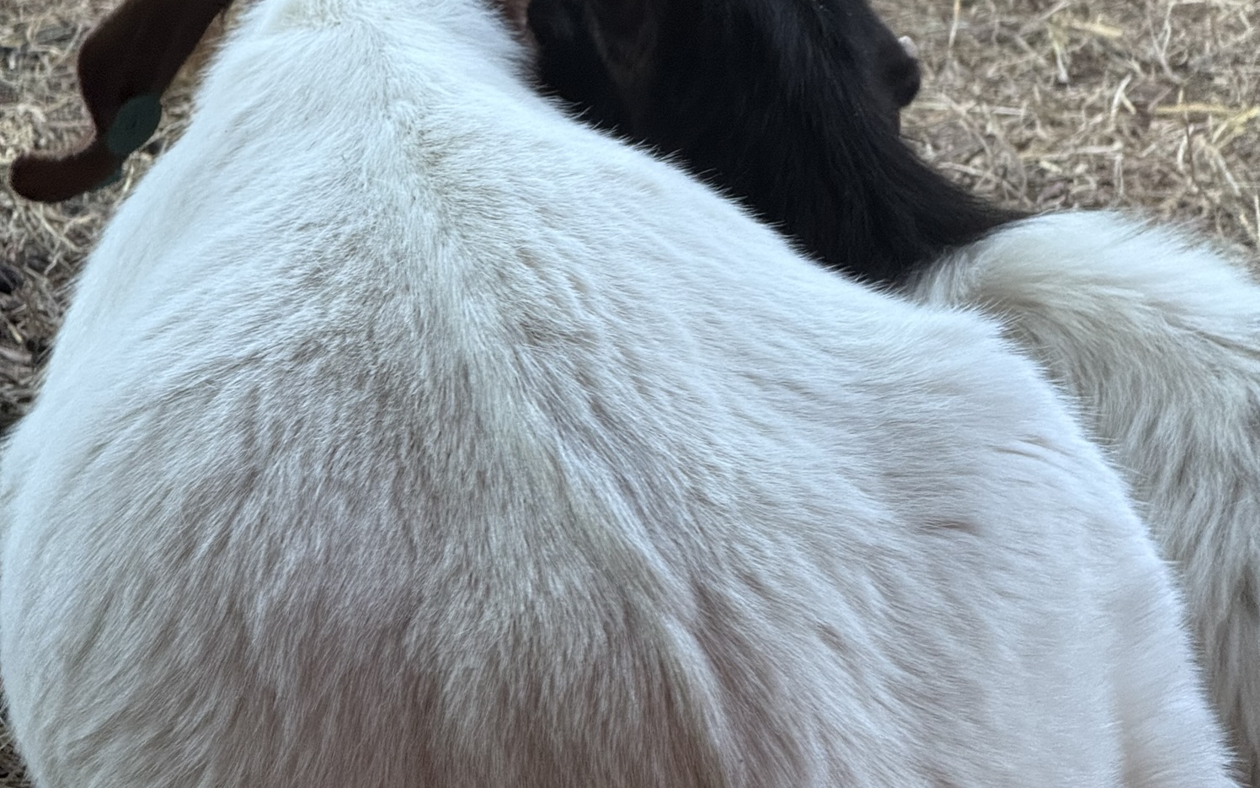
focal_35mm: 170
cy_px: 287
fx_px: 5838
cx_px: 631
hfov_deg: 12.3
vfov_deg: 7.7
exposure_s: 1/60
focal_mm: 15.66
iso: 320
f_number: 2.8
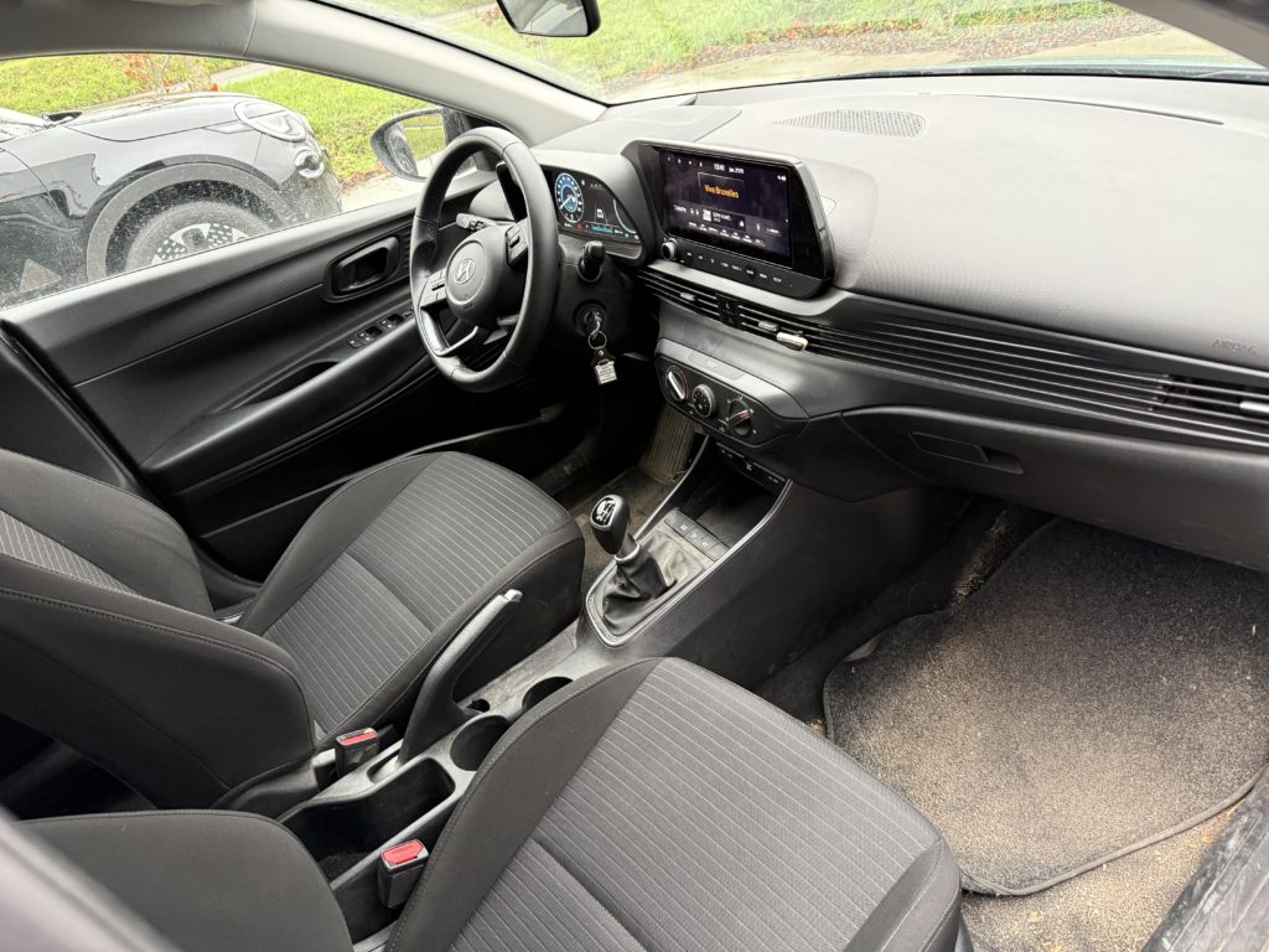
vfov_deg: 56.8
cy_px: 476
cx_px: 634
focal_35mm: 24
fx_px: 880
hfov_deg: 71.6
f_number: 1.78
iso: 320
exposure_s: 1/60
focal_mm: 6.76
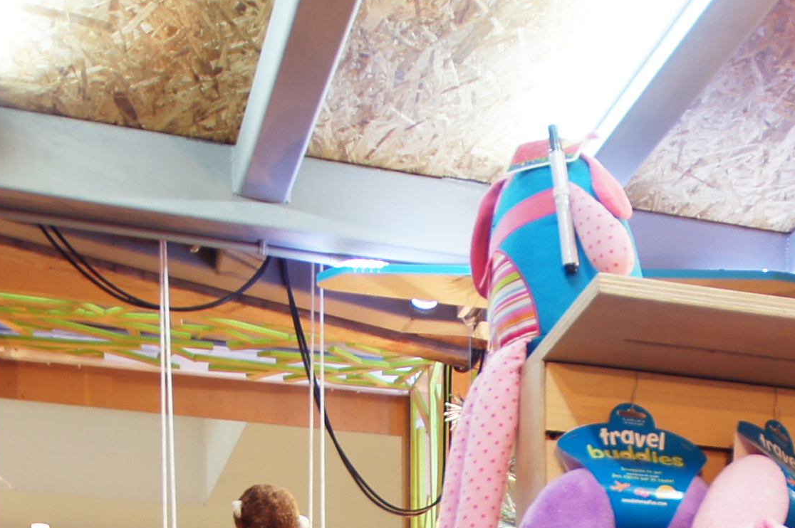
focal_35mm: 66
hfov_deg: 30.0
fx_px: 1456
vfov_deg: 17.0
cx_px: 613
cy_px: 942
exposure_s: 1/5
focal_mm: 10
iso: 100
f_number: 4
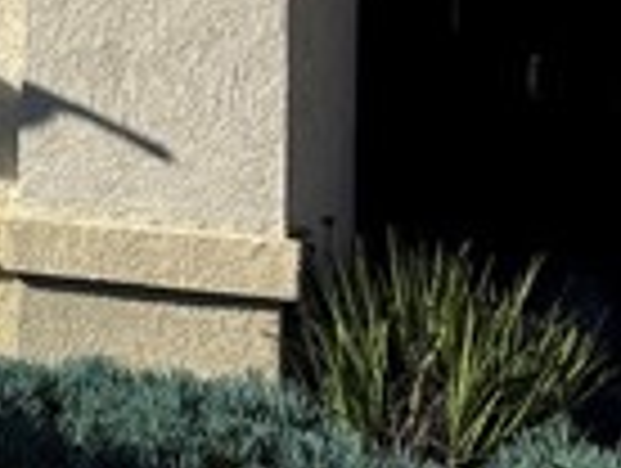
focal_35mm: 111
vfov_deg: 13.0
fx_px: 1995
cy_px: -104
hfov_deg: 13.8
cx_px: -765
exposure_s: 1/5348
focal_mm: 6.76
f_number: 1.78
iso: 80
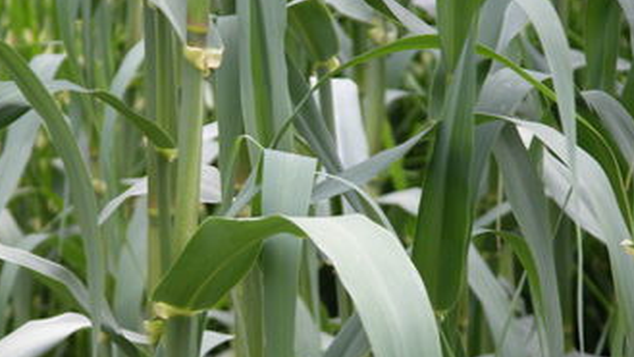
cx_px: 264
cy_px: 282
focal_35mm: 253
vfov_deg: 4.8
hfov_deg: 8.5
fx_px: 4253
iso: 100
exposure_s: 1/68.5
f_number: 4
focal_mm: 48.5
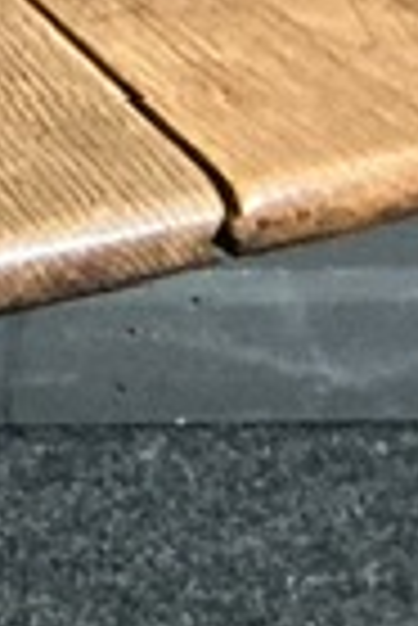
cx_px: -1178
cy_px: 1000
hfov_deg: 4.6
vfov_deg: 7.3
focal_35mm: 277
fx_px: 4812
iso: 500
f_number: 1.8
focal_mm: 3
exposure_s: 1/20
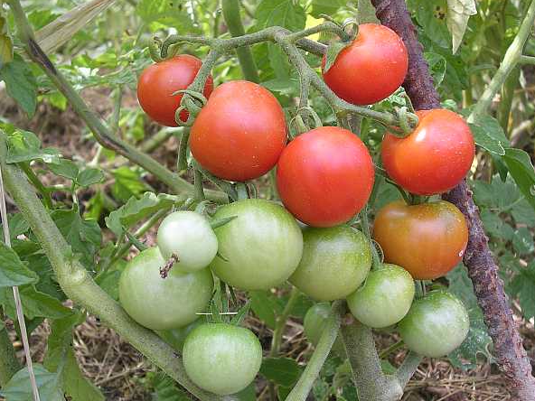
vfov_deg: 27.5
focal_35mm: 53
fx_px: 819
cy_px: 213
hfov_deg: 36.2
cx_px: 274
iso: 100
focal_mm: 7.5
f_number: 3.1
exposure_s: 1/85.1
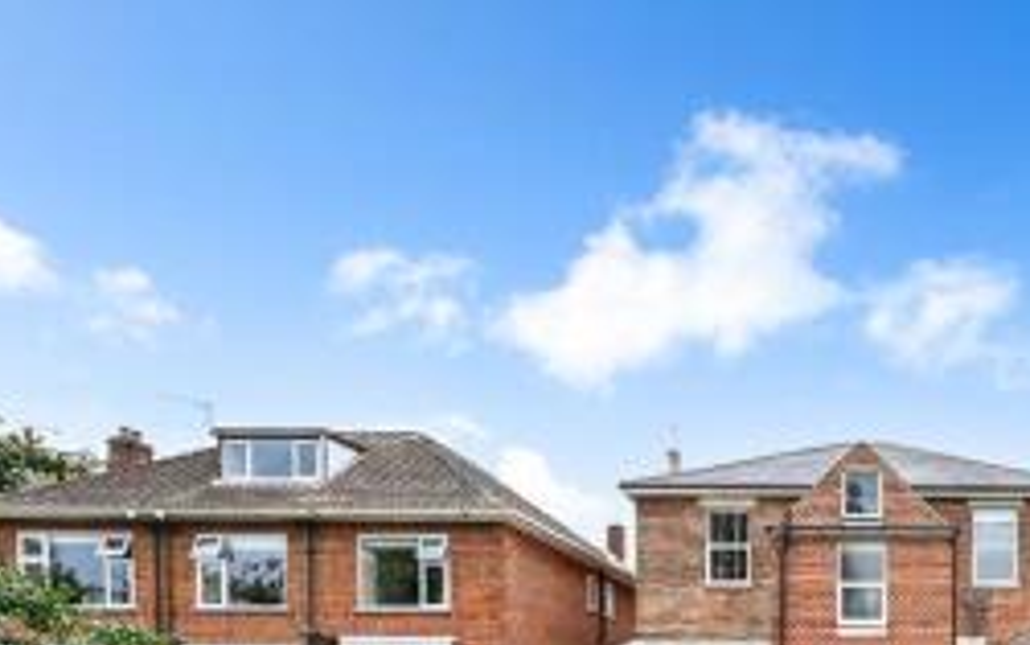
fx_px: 758
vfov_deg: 40.3
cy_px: 647
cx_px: 870
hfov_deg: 60.9
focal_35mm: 27
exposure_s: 1/60
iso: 100
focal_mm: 14
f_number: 9
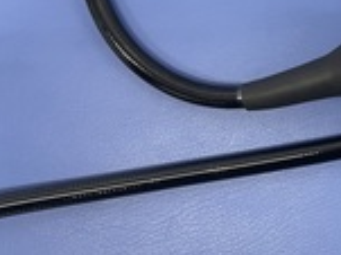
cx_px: 359
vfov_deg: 20.2
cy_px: -34
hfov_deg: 26.3
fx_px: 679
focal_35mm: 69
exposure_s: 1/81
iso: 125
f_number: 1.6
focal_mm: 4.2
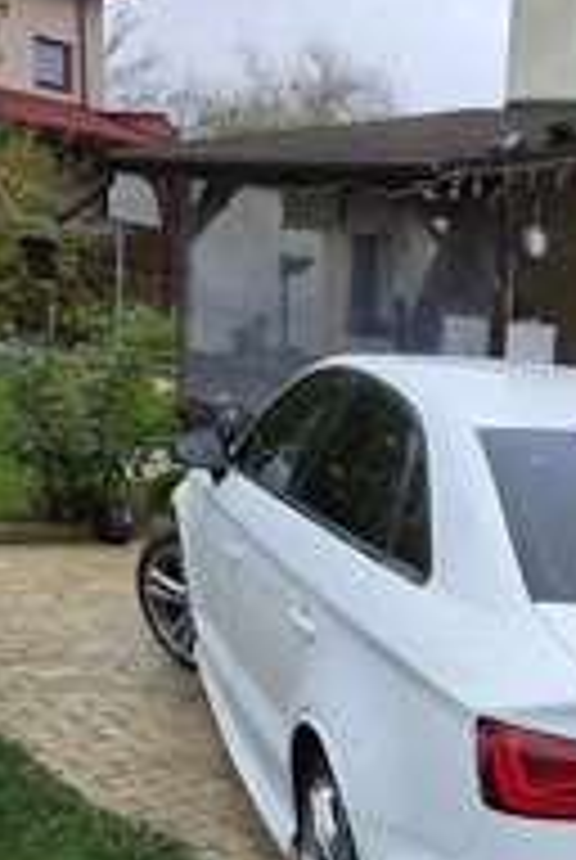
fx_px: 1196
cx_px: 666
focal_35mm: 50
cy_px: 702
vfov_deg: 37.9
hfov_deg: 24.8
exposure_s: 1/359
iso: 32
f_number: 1.7
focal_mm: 6.3
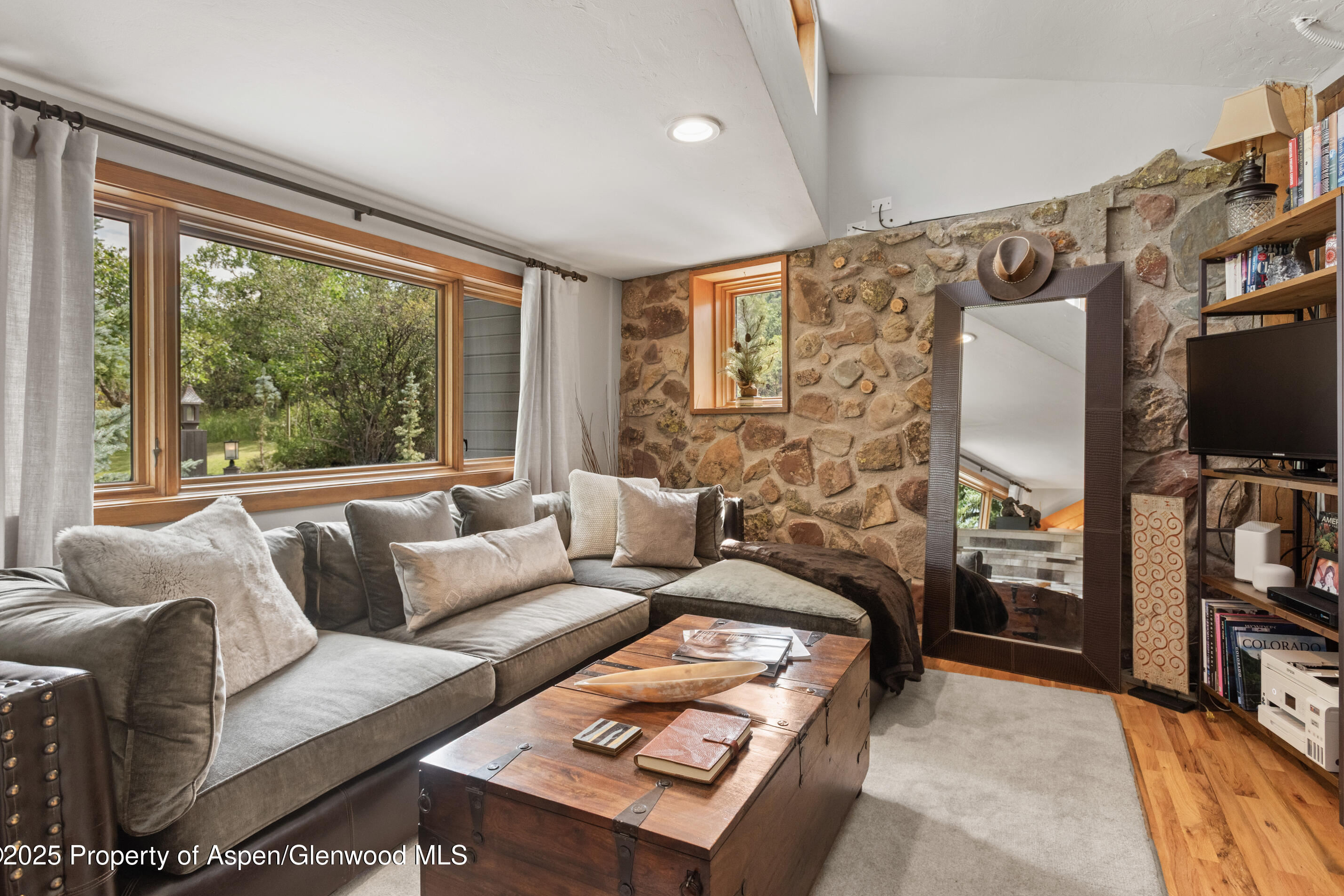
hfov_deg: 84.0
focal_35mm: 20
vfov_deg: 61.9
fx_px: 747
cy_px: 427
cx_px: 688
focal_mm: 19
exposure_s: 1/10
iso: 800
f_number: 7.1
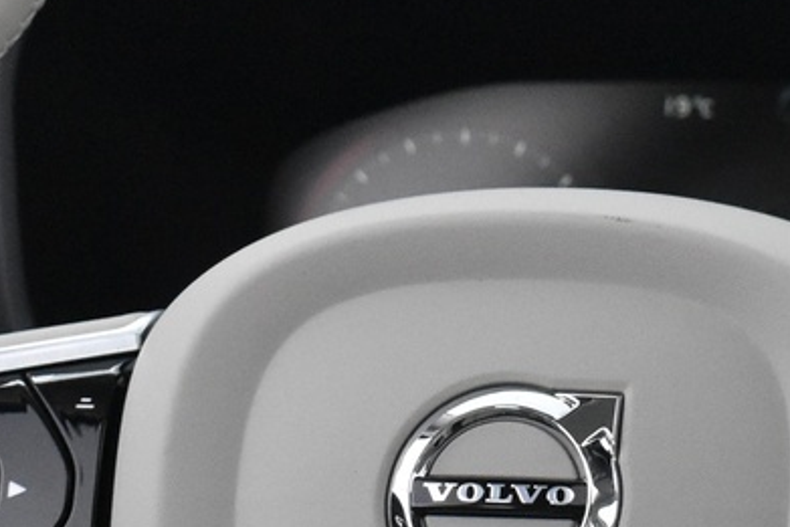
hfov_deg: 11.4
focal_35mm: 180
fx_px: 3953
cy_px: 414
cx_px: 525
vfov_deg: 7.6
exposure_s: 1/50
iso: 3200
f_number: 4.2
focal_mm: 29
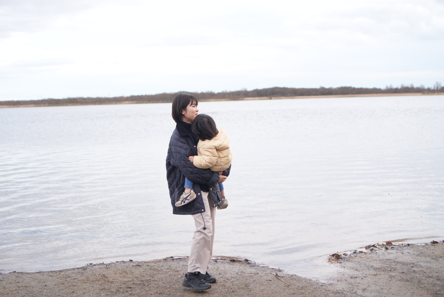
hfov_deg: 37.8
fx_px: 648
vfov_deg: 25.8
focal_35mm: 52
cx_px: 222
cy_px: 148
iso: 100
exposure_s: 1/200
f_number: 2.5
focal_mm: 35
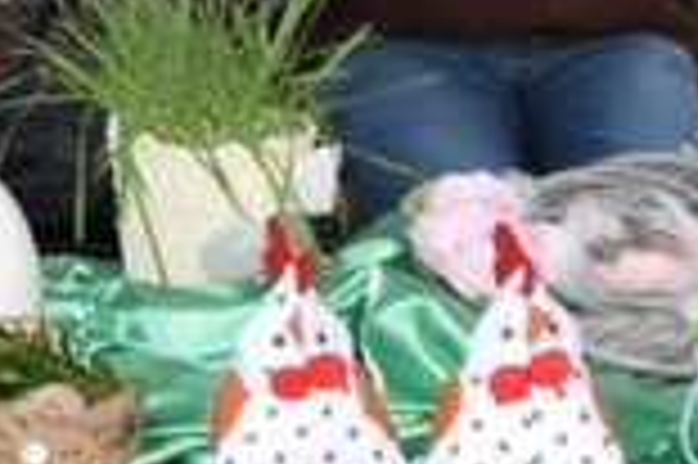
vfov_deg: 5.9
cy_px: -162
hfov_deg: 8.9
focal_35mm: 232
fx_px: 4493
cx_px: 423
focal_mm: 20
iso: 100
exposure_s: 1/125
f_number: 3.5
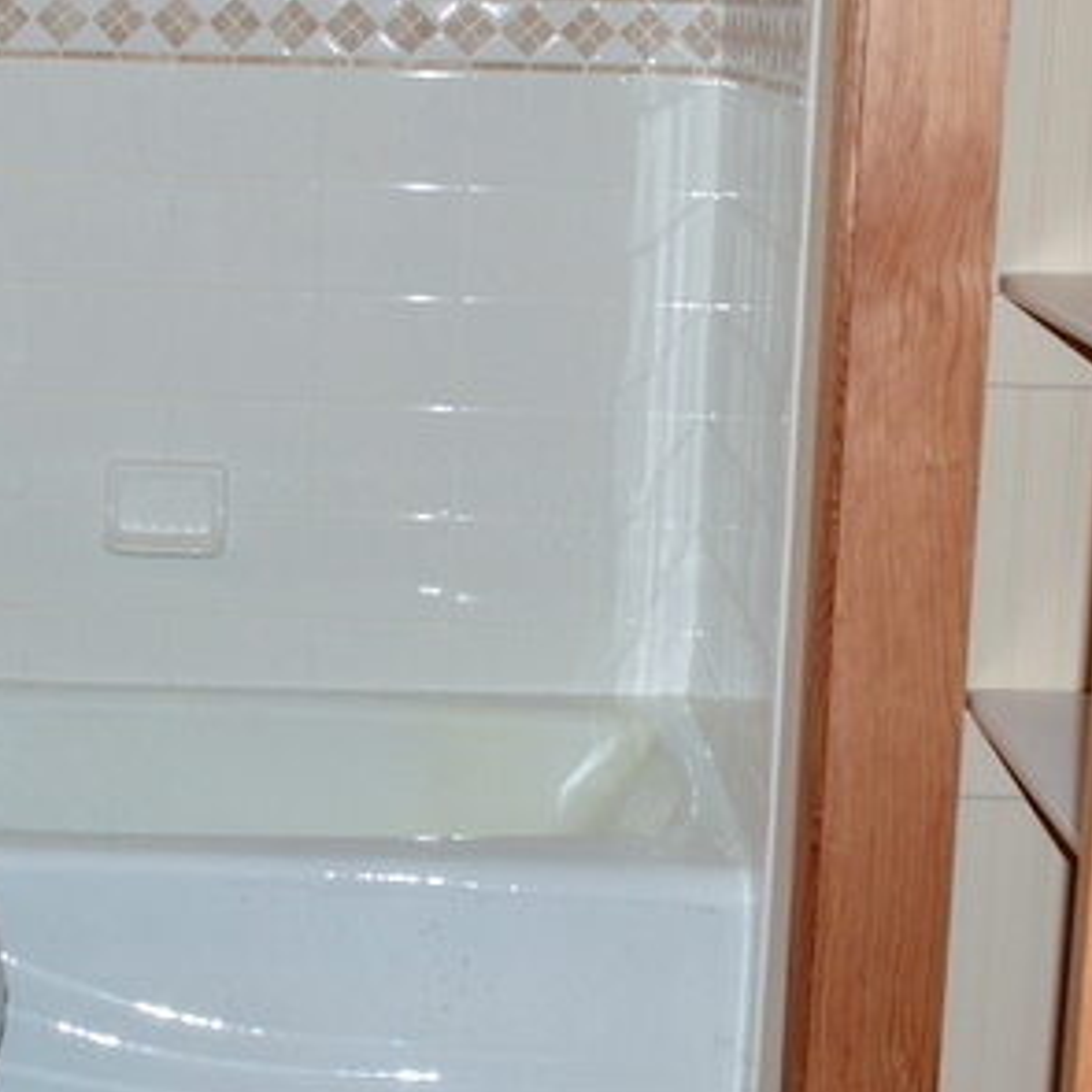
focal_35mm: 70
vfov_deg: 24.6
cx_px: 218
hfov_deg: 24.3
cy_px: 424
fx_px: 2498
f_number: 8
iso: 100
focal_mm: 18
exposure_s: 1/60
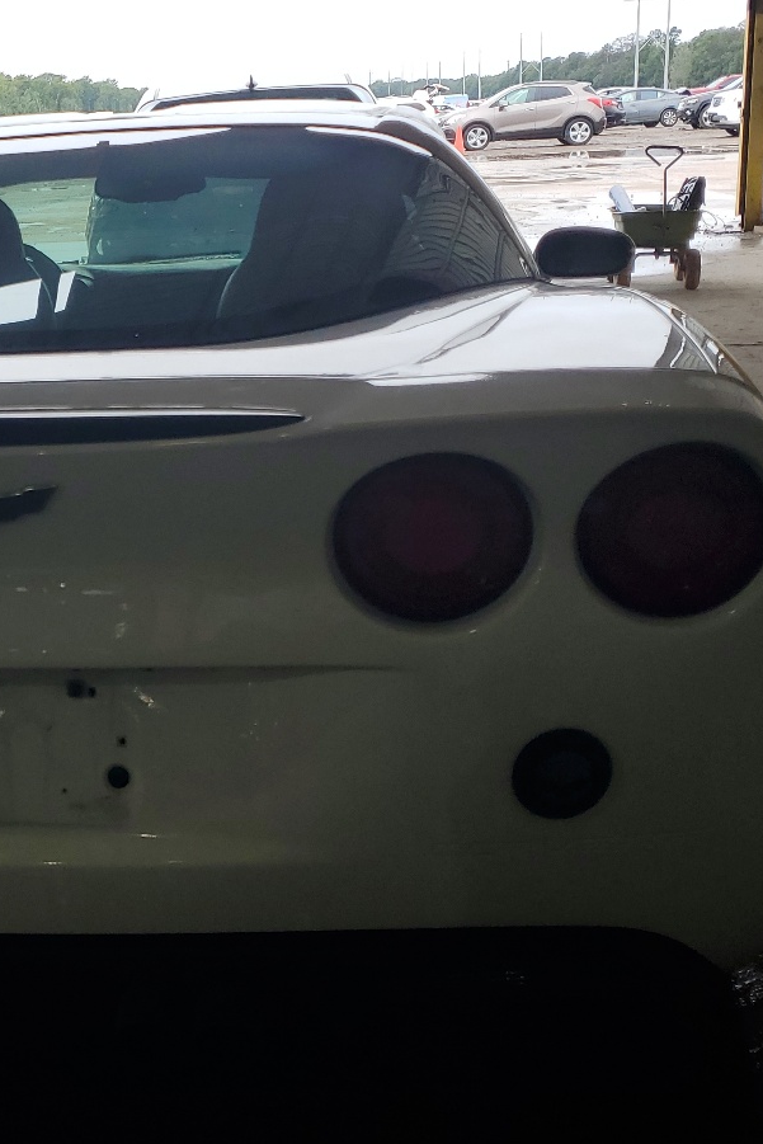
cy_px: 565
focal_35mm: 48
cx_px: 43
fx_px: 1525
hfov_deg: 26.9
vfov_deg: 41.1
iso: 50
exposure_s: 1/263
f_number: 1.5
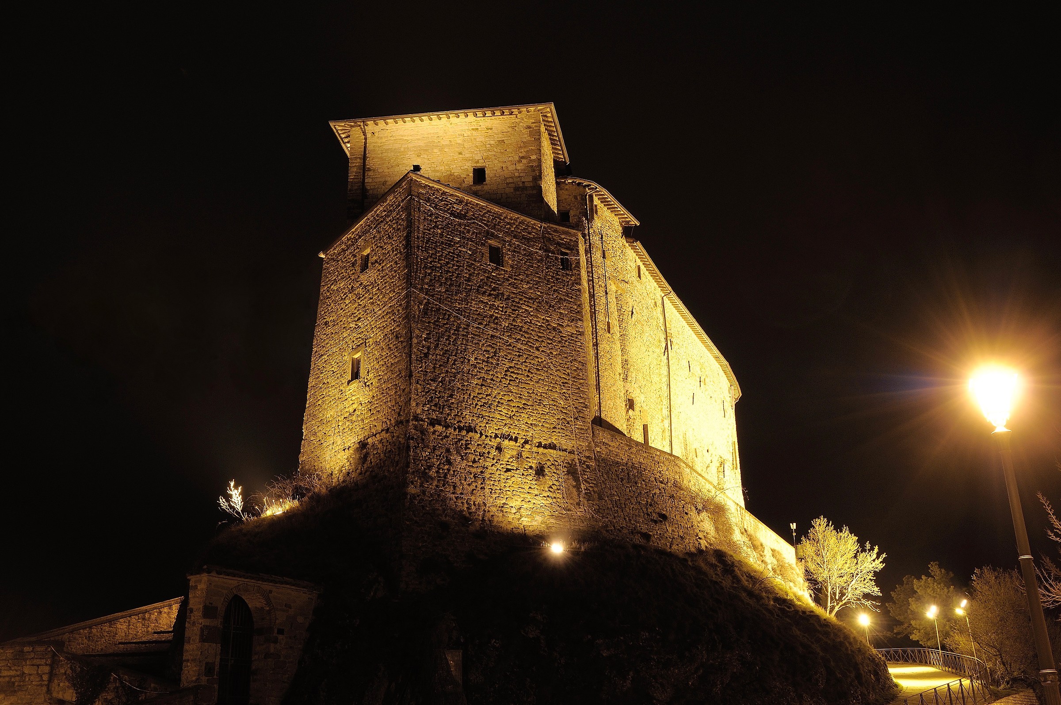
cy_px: 352
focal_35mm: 34
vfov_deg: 38.3
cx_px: 530
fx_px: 1015
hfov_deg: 55.2
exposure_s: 10
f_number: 7.1
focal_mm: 23
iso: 200
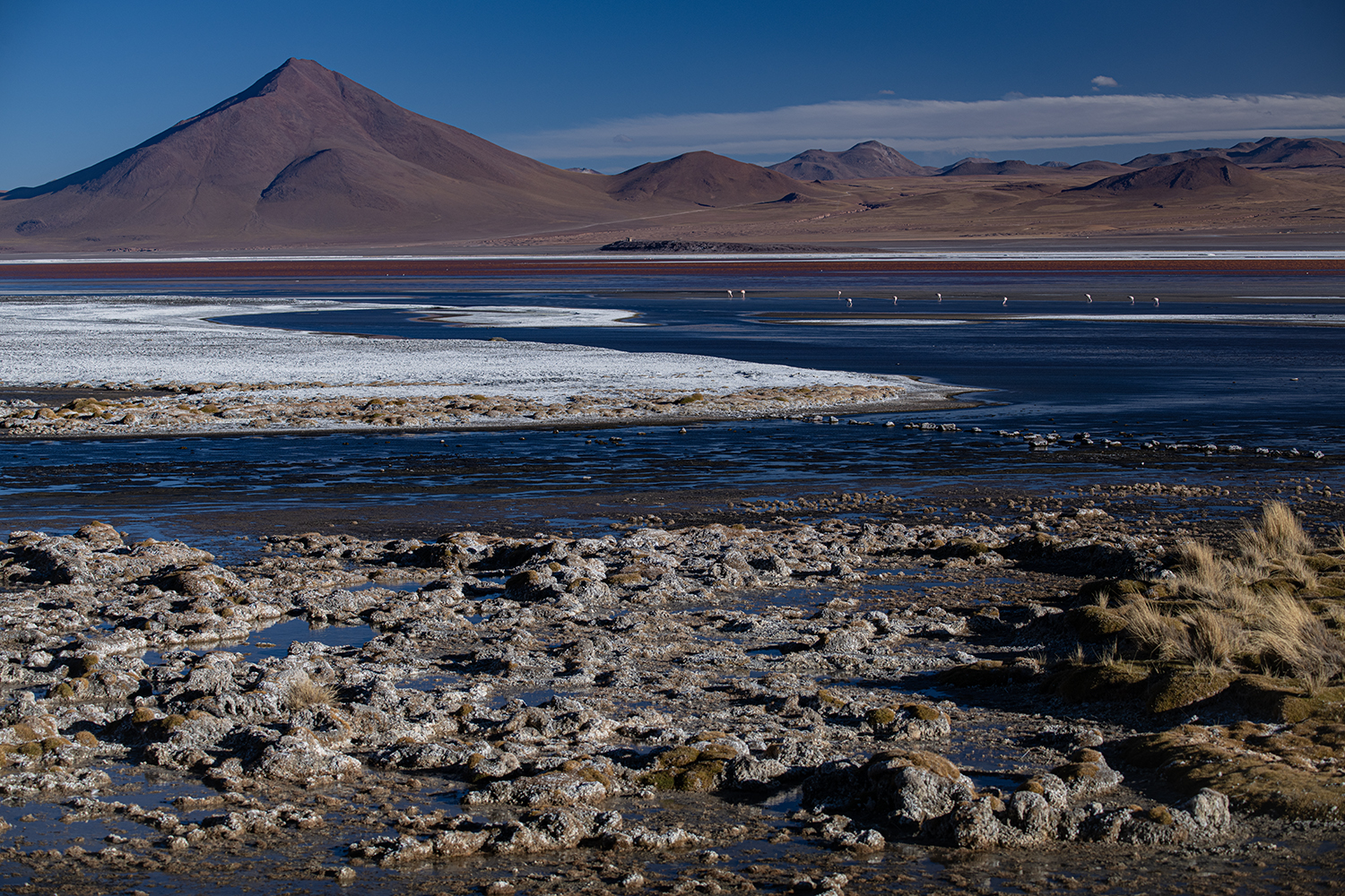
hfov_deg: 26.0
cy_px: 448
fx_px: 2914
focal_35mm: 78
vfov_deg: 17.5
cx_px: 672
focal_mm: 78
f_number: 7.1
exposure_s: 1/200
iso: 100
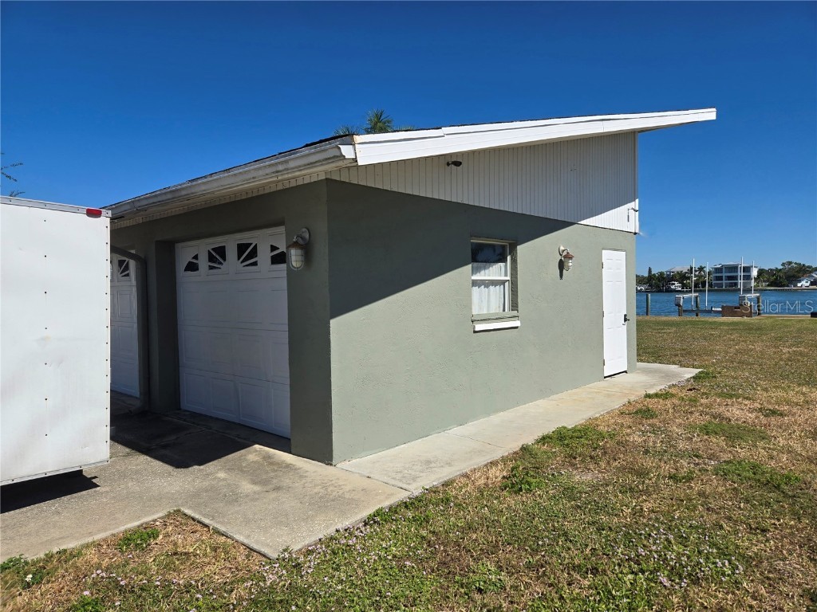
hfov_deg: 73.9
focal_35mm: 23
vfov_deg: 58.9
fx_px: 543
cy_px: 306
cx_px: 408
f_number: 1.8
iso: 25
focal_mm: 5.4
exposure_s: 1/3333
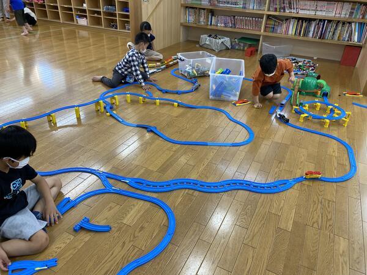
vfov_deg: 53.1
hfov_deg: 67.3
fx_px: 276
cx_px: 184
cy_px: 138
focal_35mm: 26
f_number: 1.8
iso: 125
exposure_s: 1/100
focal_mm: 4.25
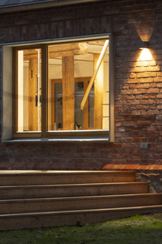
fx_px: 1047
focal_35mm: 155
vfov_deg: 13.1
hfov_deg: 8.8
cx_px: 1
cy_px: 18
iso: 1000
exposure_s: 1/50
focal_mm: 34
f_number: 2.8
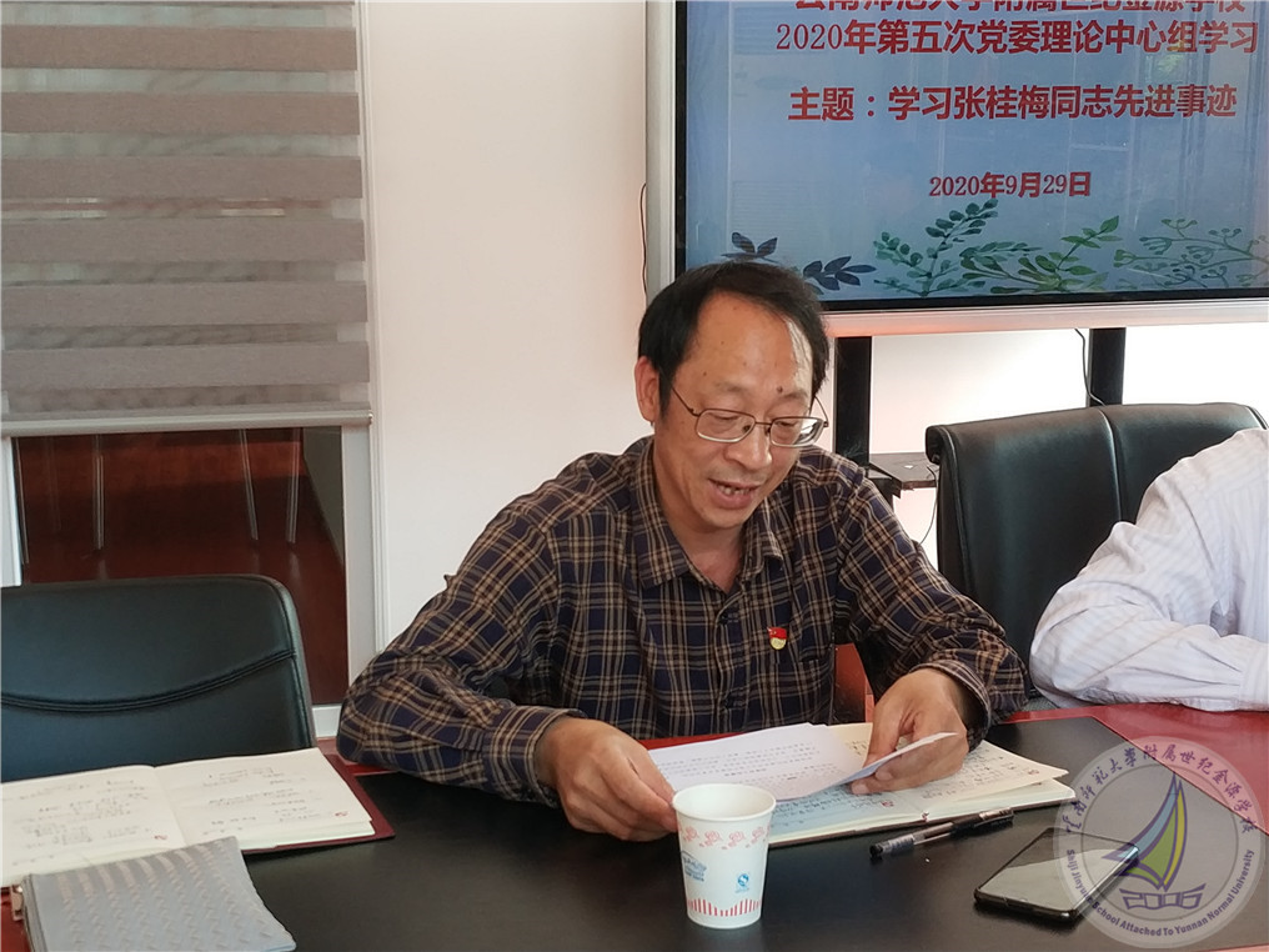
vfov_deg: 44.2
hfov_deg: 56.8
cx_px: 634
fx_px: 1173
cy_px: 476
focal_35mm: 32
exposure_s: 1/50
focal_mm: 4.5
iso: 100
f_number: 2
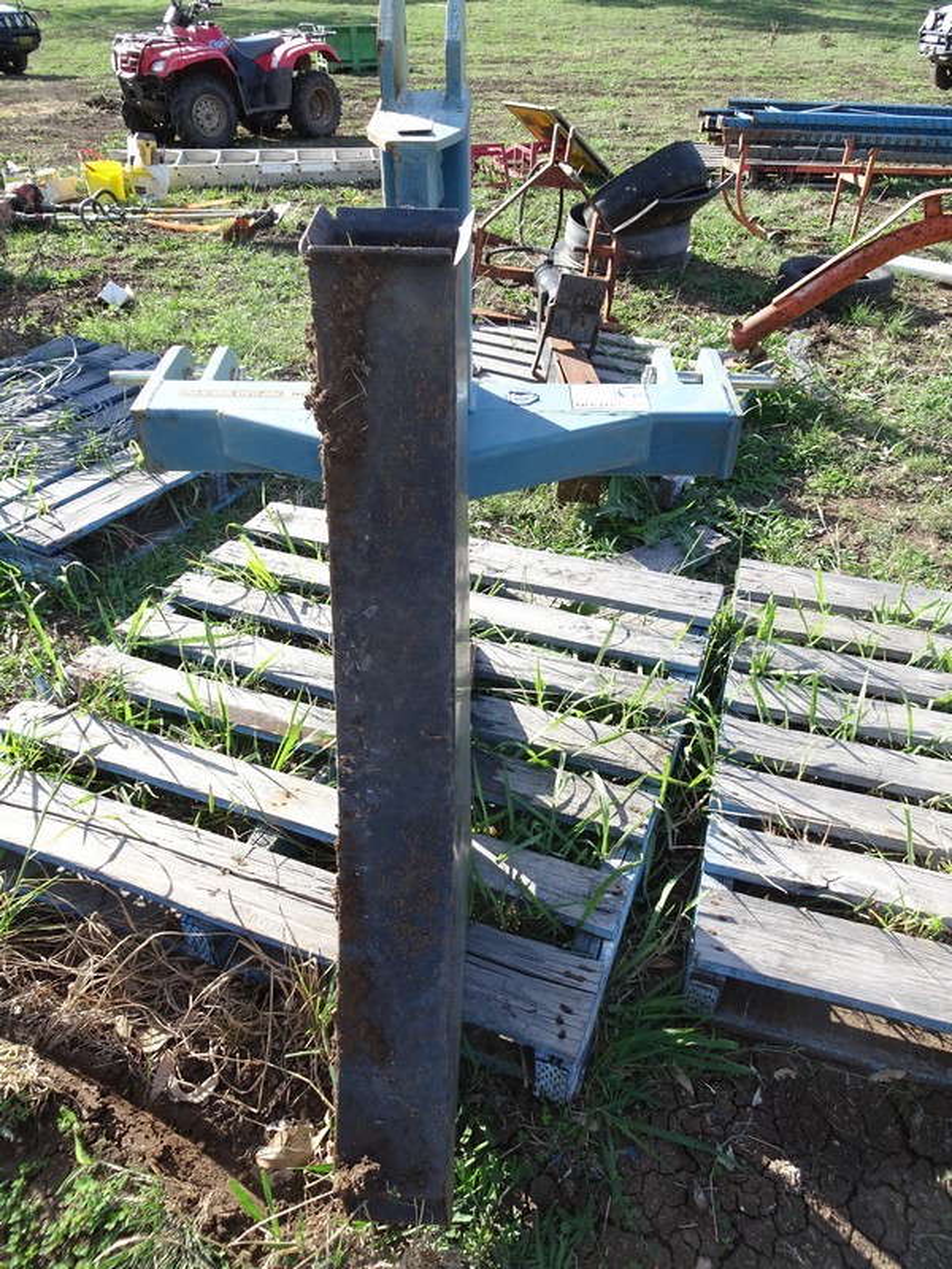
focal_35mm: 24
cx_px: 476
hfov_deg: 56.8
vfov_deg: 71.6
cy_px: 634
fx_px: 880
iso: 80
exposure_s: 1/250
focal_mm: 4.1
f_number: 3.5
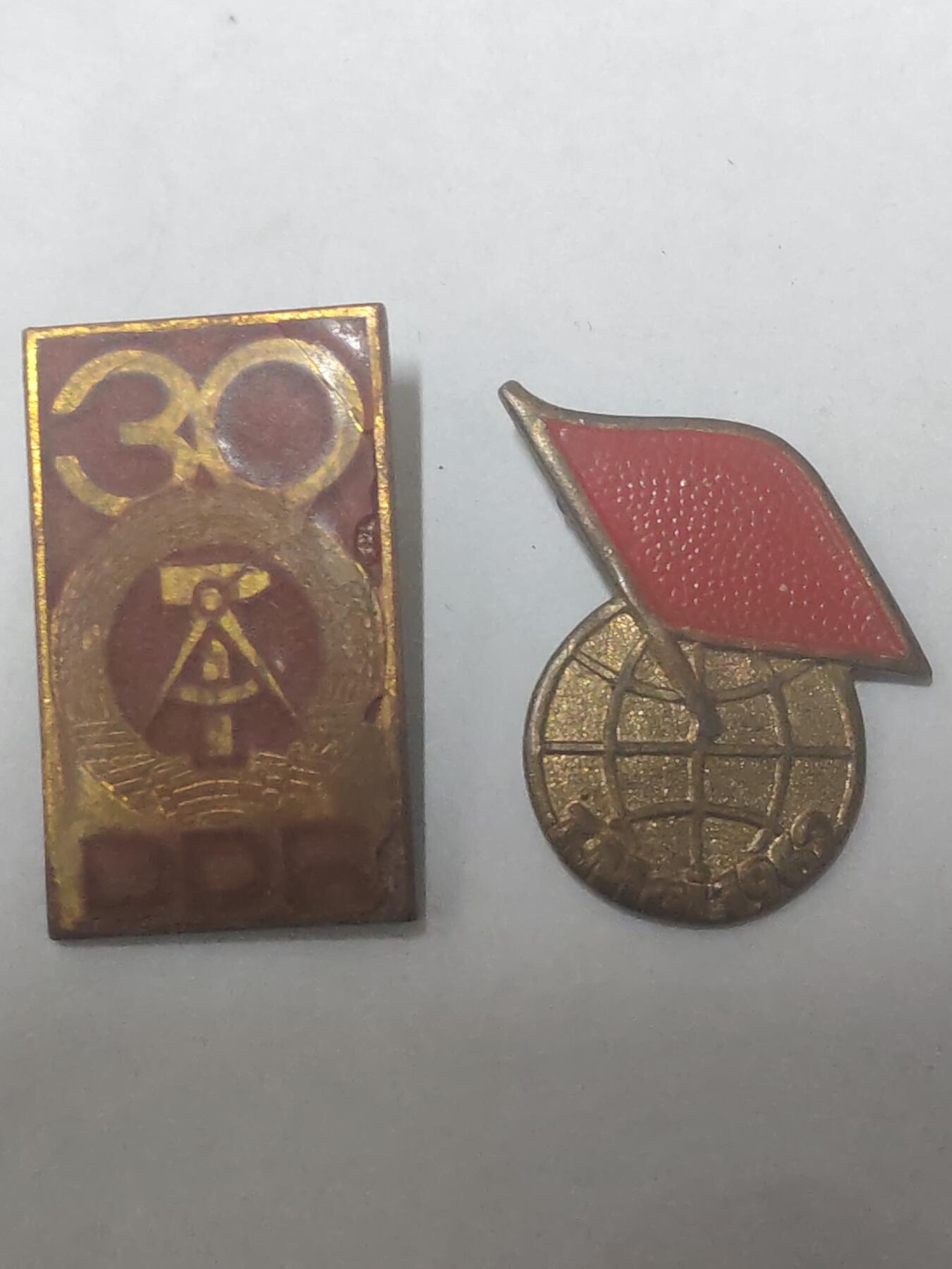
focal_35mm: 68
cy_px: 634
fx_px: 2493
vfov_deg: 28.6
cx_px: 476
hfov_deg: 21.6
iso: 640
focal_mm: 5.52
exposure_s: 1/20
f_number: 1.95
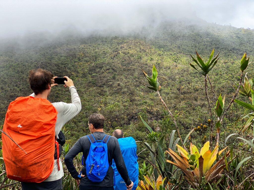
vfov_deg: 28.0
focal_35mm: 52
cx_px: 127
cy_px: 95
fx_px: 382
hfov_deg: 36.8
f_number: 2
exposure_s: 1/631
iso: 20
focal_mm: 6
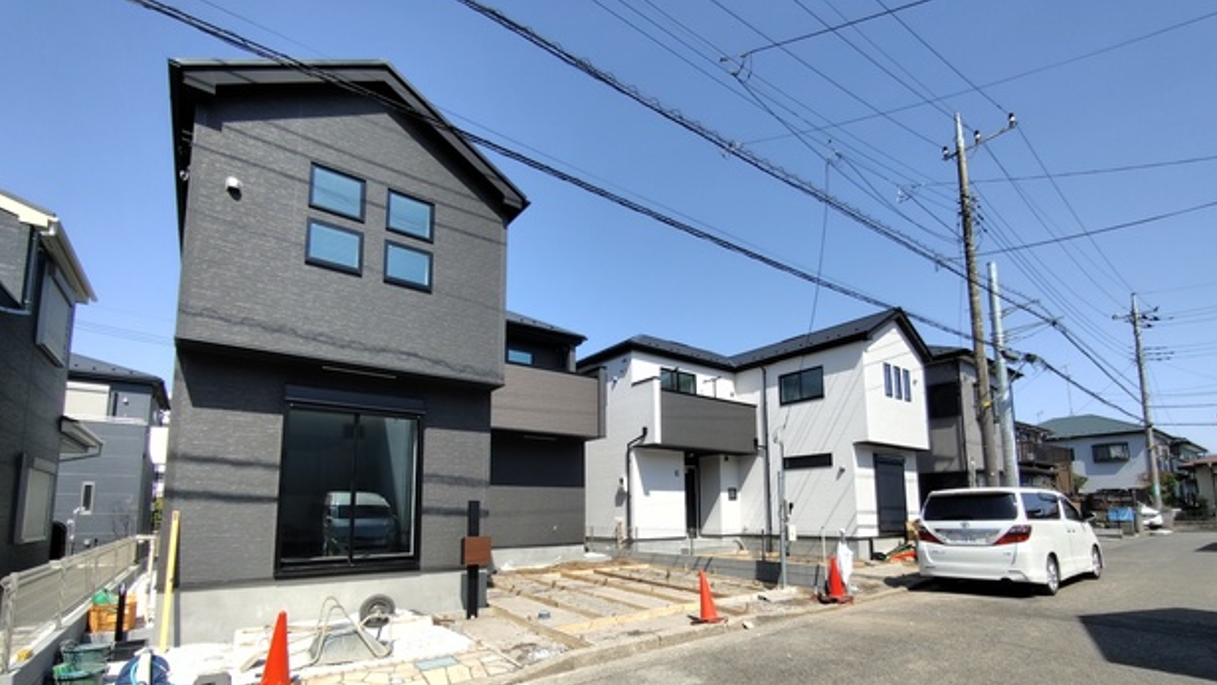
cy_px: 461
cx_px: 604
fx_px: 549
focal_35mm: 17
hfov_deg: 95.9
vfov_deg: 62.2
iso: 50
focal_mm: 1.6
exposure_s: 1/771
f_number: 2.4
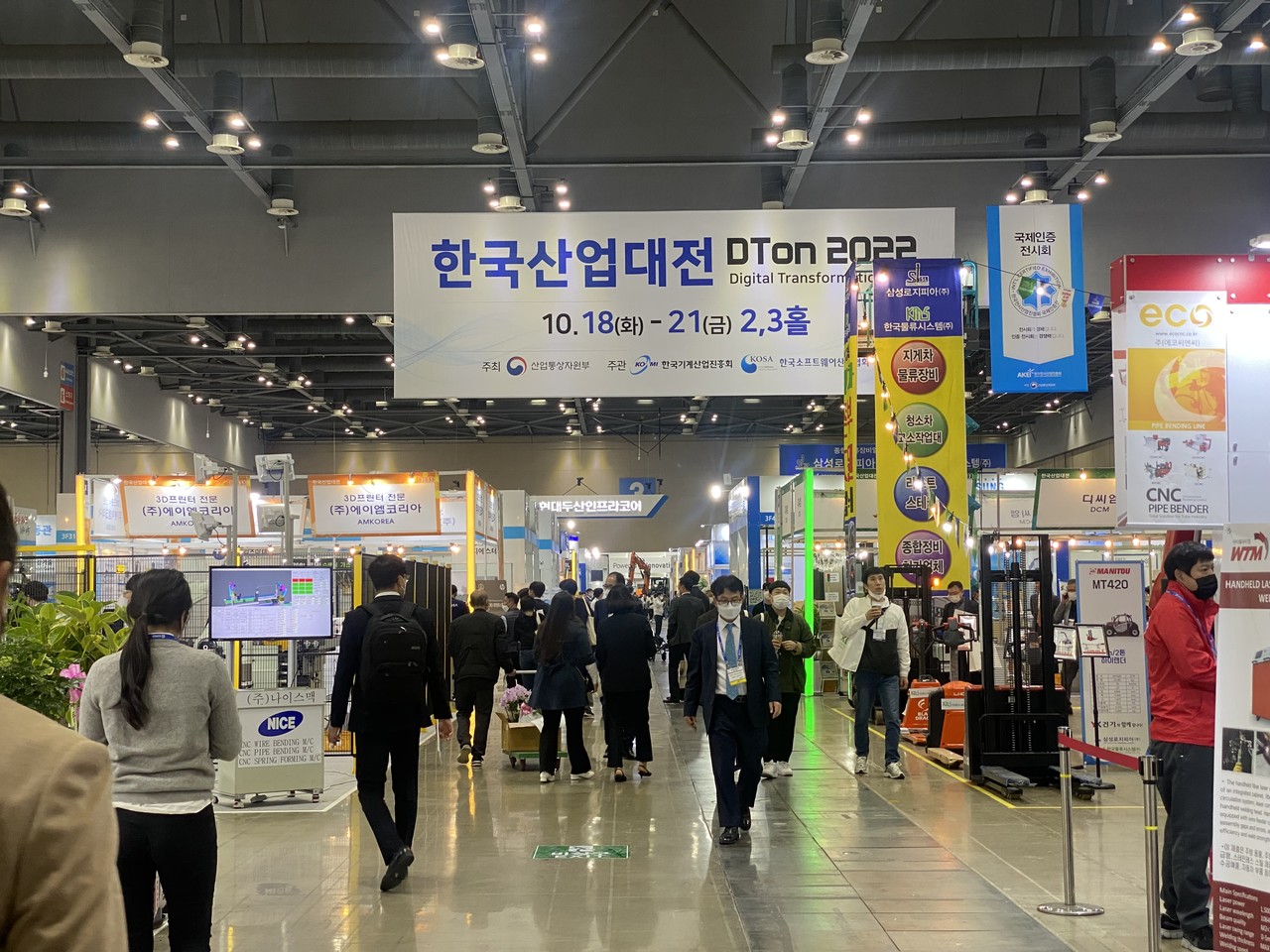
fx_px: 1908
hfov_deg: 36.8
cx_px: 635
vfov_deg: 28.0
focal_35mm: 52
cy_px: 476
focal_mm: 6
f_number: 2
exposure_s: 1/60
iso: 100
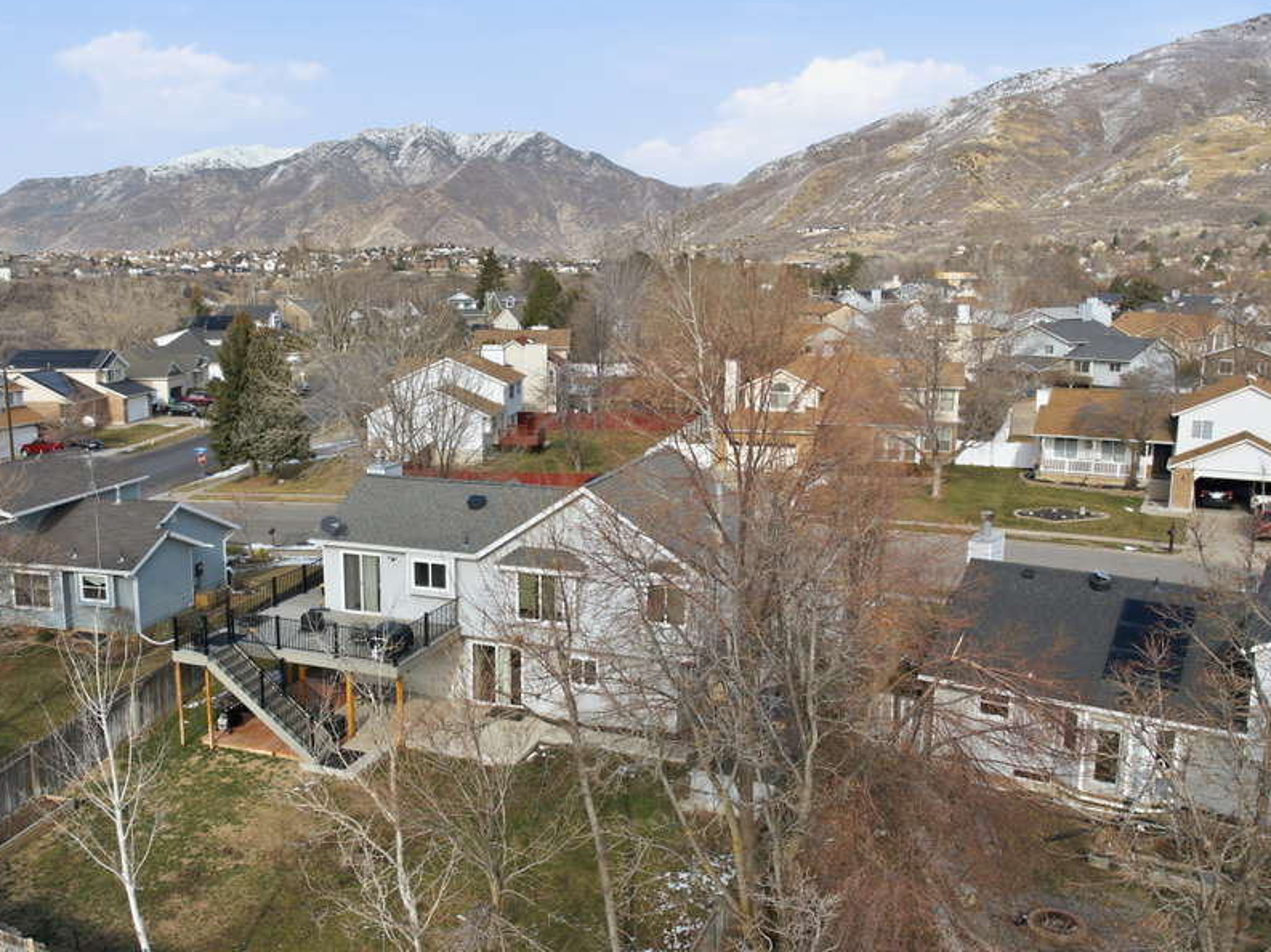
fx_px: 1138
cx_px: 489
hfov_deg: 57.8
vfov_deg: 45.4
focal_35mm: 31
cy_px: 490
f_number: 2.8
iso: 210
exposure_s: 1/2000
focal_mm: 12.3
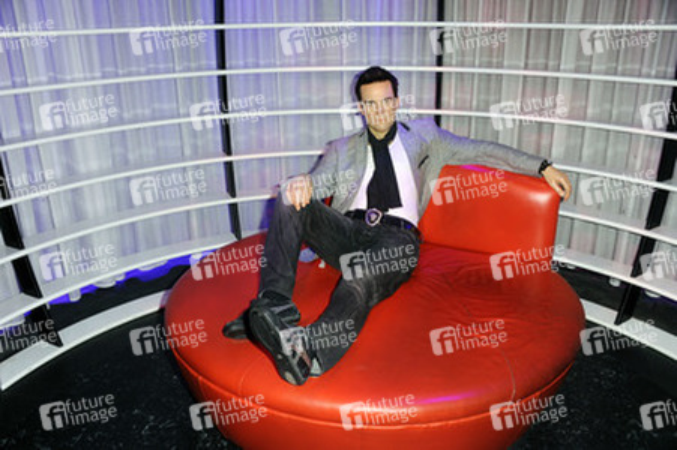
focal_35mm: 32
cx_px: 338
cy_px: 225
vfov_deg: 41.1
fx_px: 601
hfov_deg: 58.8
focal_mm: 32
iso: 800
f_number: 5.6
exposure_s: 1/100
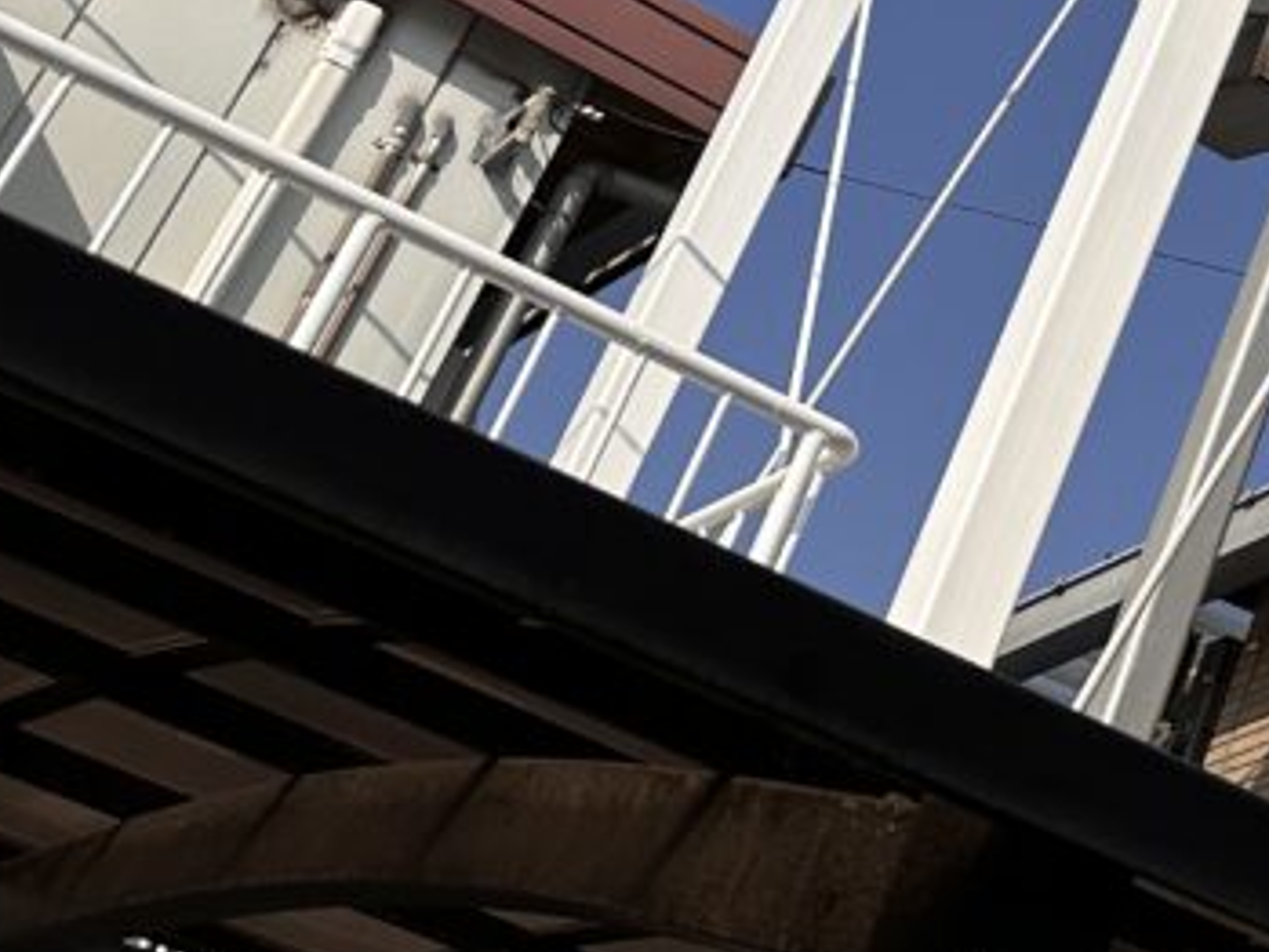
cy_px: -69
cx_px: 2273
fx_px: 3227
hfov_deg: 17.9
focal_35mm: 88
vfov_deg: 16.3
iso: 80
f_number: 1.78
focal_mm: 6.86
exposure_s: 1/8197
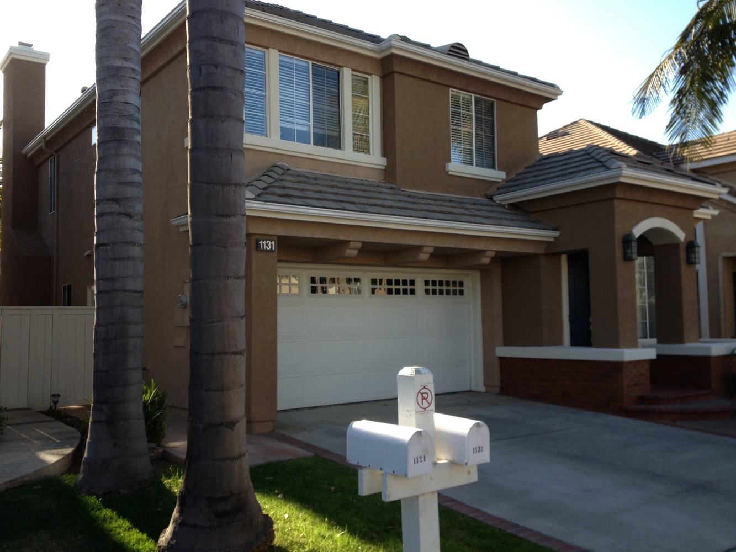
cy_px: 276
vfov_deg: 40.7
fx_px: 744
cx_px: 368
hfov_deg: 52.6
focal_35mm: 35
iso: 50
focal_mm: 4.28
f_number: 2.4
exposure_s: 1/468
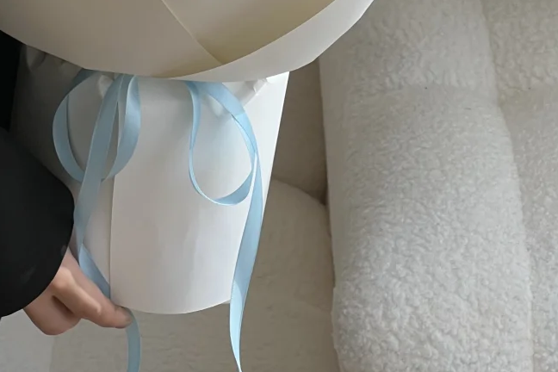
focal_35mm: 178
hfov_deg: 11.5
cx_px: 215
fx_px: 2759
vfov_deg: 7.6
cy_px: -210
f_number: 2.8
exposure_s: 1/99
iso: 32
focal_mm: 9
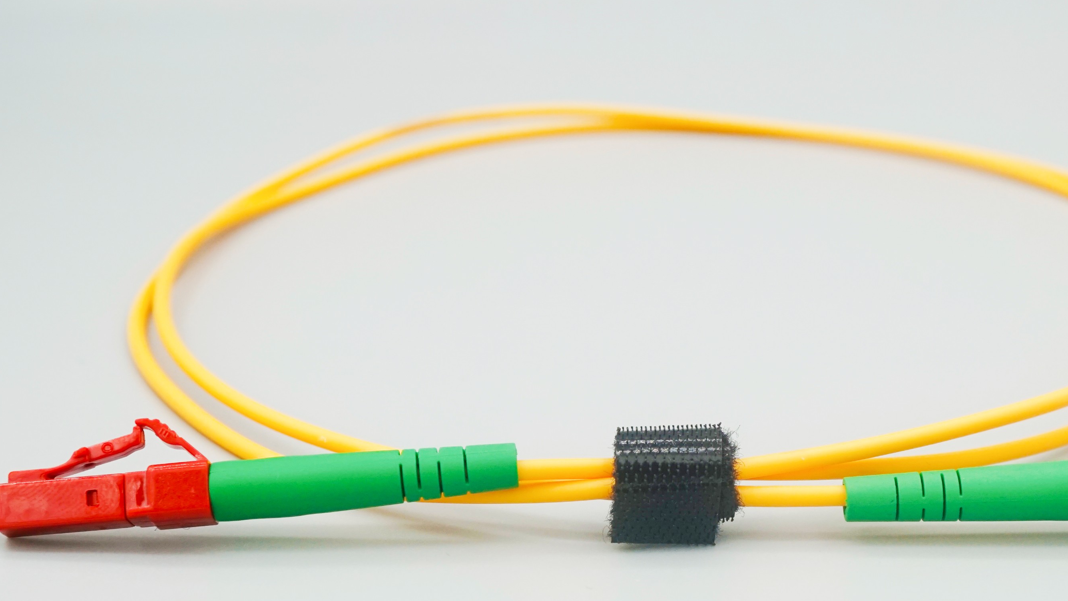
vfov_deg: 17.9
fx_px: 1897
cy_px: 465
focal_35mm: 67
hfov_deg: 31.3
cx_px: 685
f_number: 8
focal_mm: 30
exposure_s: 1/400
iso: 400
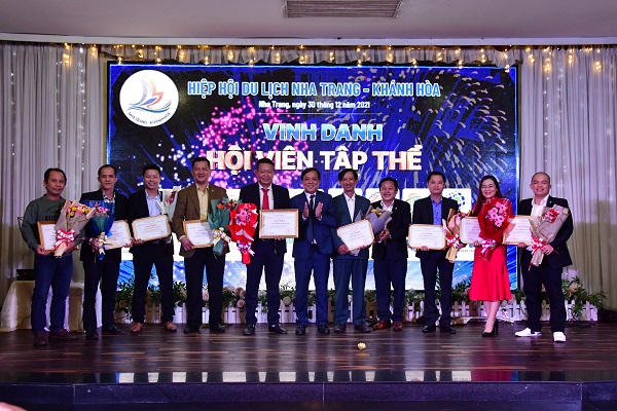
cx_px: 308
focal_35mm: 39
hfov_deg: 49.6
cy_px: 206
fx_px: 668
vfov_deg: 34.2
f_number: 9
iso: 4500
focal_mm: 26
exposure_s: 1/160
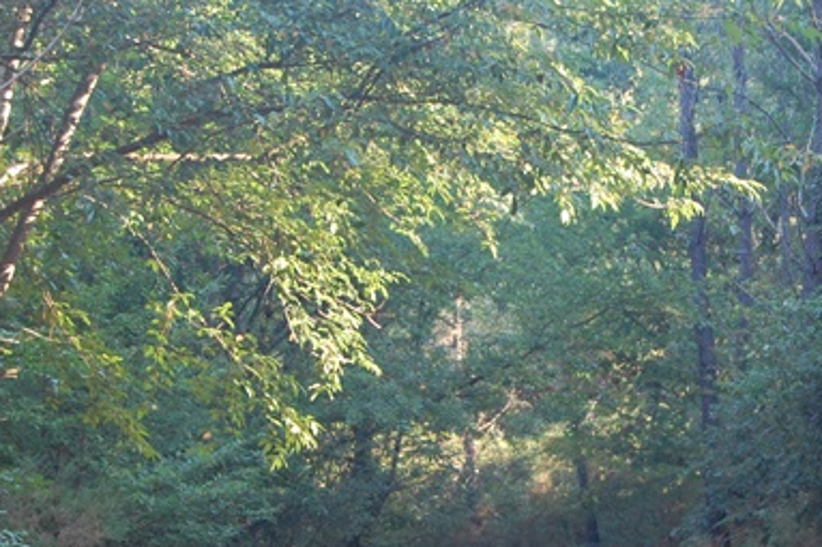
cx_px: 509
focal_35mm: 141
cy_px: 448
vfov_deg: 9.7
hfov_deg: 14.5
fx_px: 3219
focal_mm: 45
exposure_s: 1/60
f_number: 5.3
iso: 720
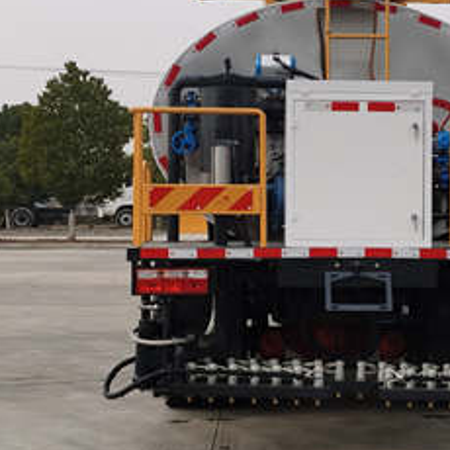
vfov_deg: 20.9
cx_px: 344
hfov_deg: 20.7
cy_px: 217
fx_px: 1221
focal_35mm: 83
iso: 50
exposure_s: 1/2404
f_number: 1.6
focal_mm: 5.56
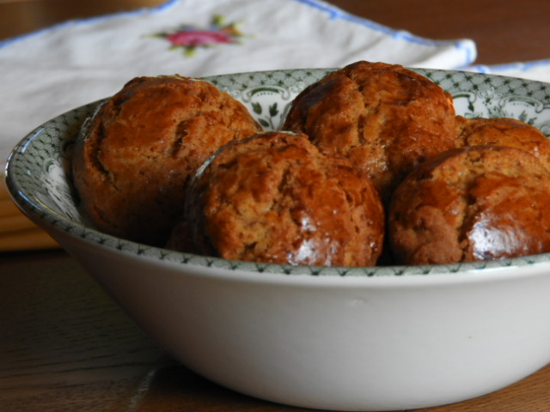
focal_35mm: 170
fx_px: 2701
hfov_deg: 11.6
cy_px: 206
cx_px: 275
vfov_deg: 8.7
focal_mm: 30.5
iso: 320
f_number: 5.2
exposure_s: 1/60
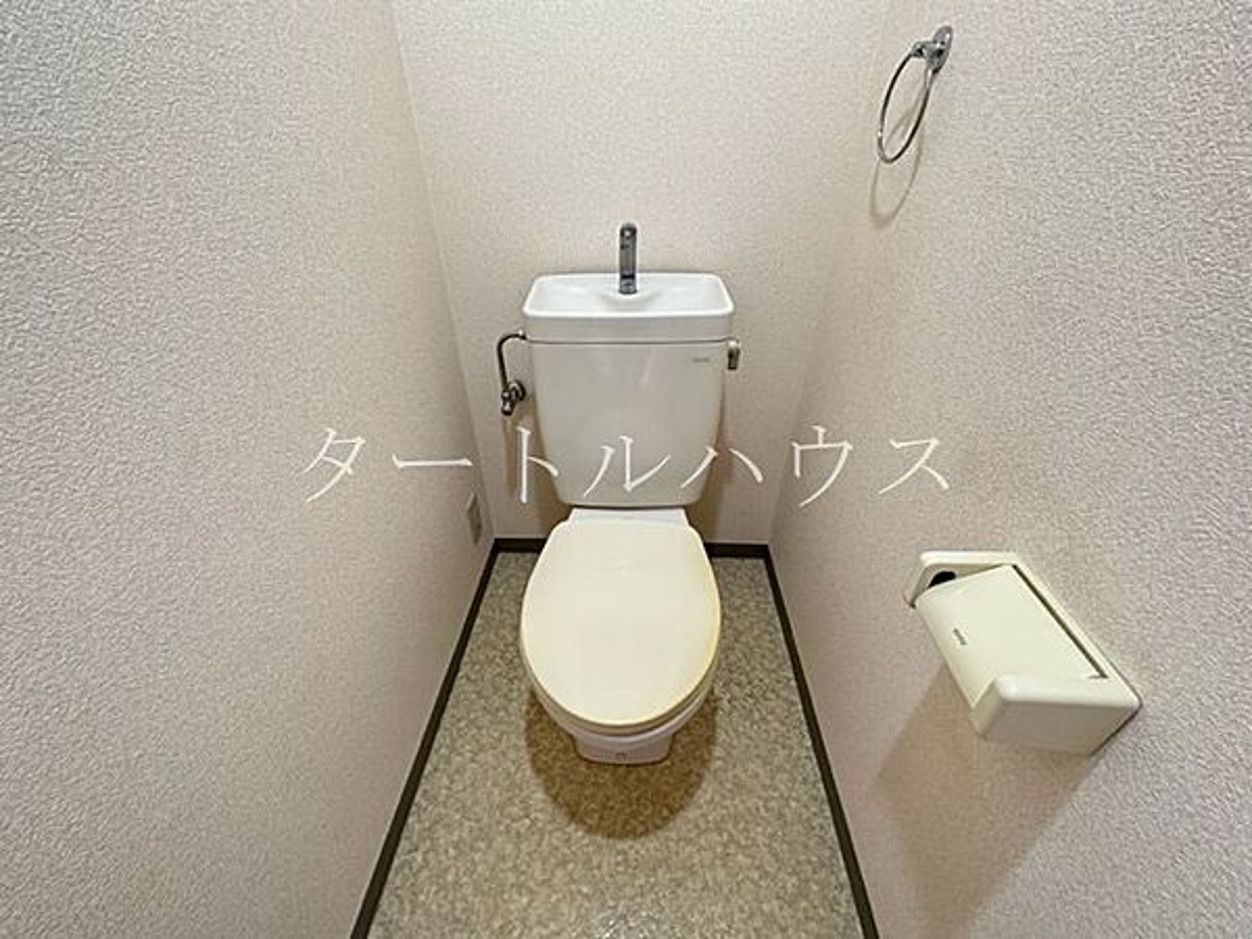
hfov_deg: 102.1
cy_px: 470
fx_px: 506
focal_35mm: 14
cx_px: 626
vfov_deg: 85.7
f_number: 2.2
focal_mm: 2.22
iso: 320
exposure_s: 1/60
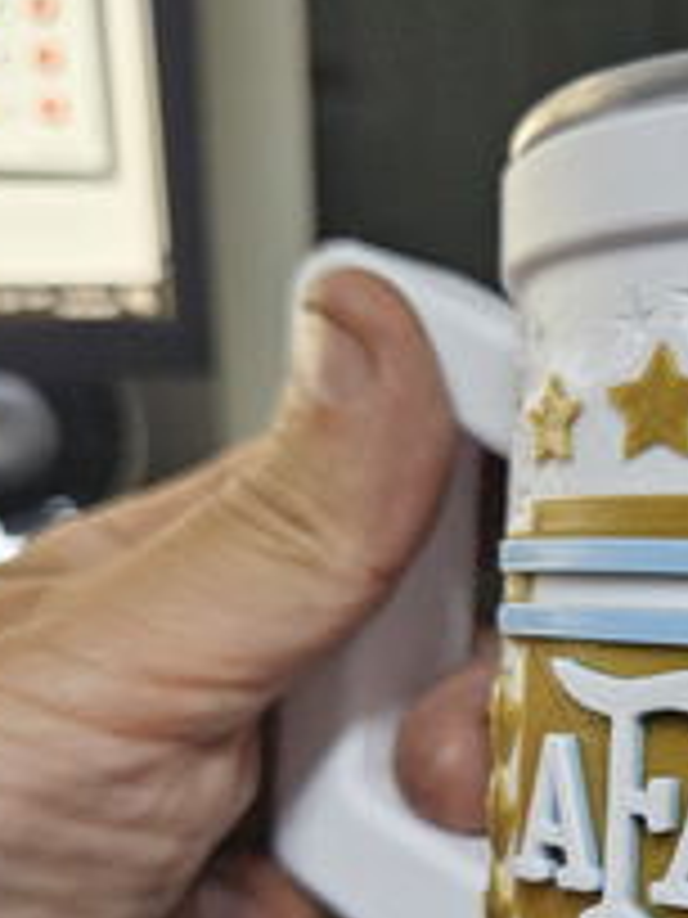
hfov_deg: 23.0
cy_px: 758
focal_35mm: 60
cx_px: 760
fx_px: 1590
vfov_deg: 31.2
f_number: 1.8
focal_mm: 5.4
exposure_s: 1/100
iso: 640
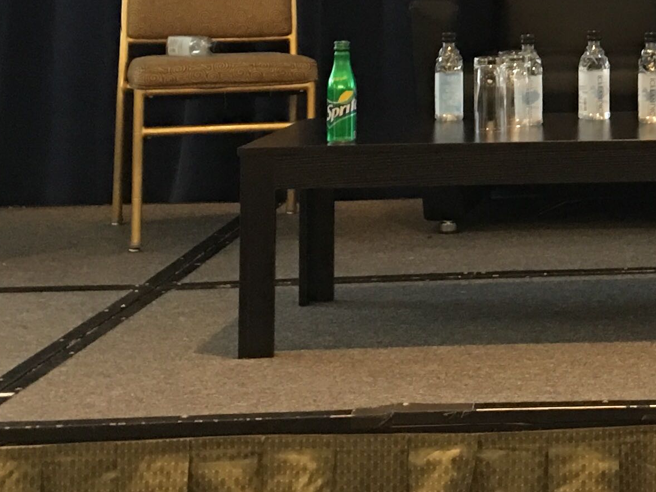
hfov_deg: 18.7
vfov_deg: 14.2
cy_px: -178
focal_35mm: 99
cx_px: 809
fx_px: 1876
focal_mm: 4.15
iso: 64
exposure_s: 1/4
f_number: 2.2
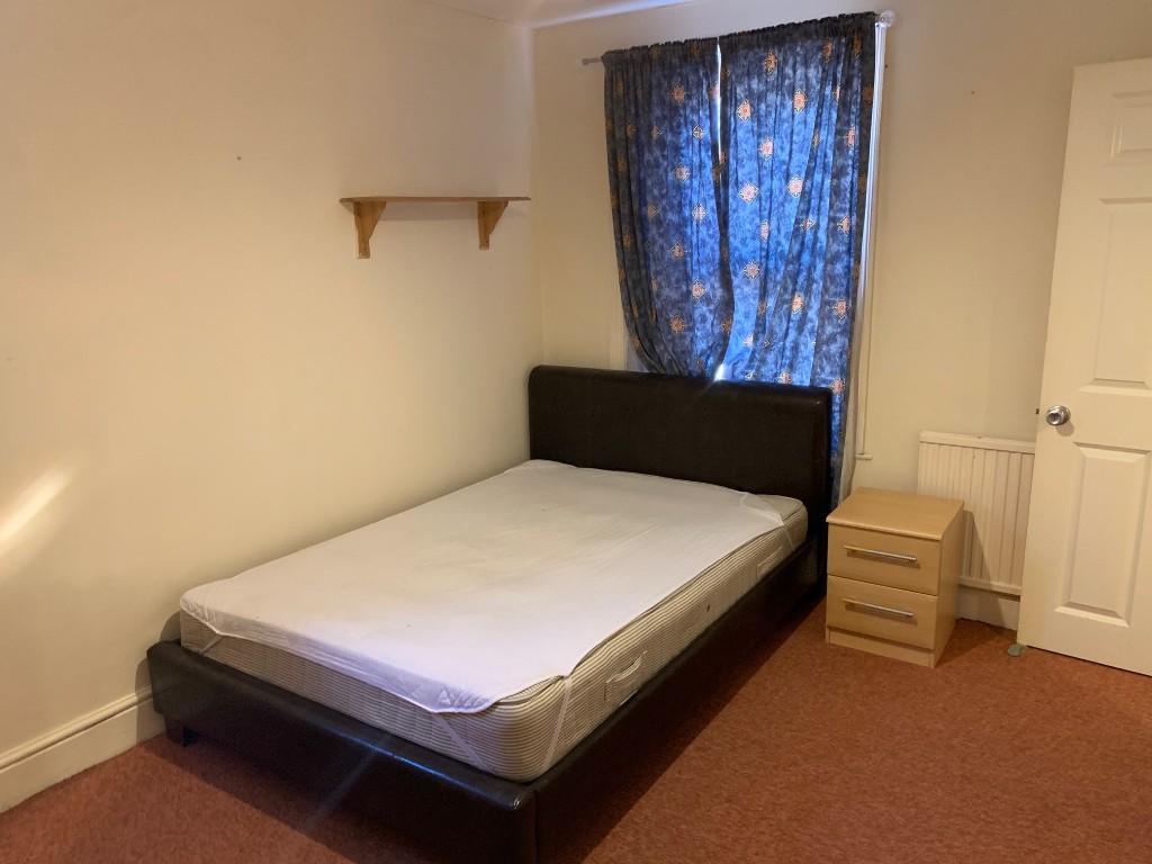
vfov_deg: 53.1
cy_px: 432
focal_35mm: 26
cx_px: 576
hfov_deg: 67.3
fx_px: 865
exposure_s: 1/50
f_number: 1.8
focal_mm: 4.25
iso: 320
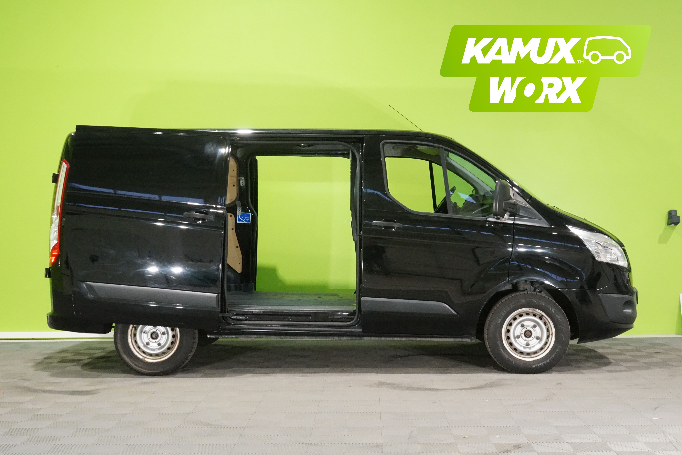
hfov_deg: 41.9
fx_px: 890
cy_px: 228
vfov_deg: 28.6
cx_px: 341
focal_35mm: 47
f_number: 20
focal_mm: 47
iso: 6400
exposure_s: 1/15
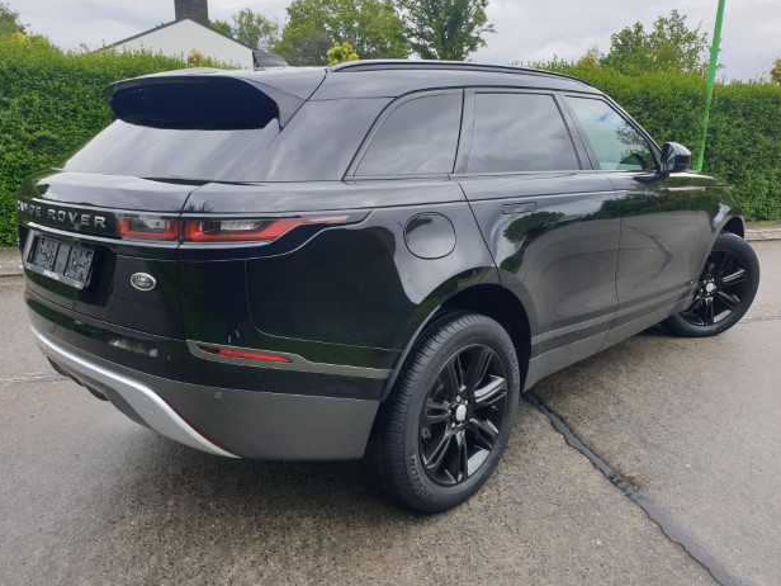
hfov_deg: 65.3
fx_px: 609
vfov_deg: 51.4
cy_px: 292
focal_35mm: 27
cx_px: 387
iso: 50
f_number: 2.4
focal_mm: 4.3
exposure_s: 1/447
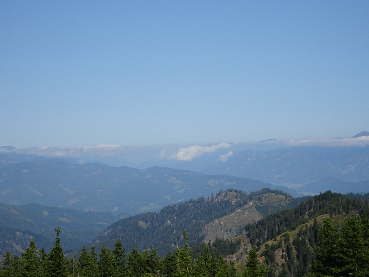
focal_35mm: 78
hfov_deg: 25.0
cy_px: 138
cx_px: 184
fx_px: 831
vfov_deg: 18.9
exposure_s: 1/640
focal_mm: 13.26
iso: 80
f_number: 5
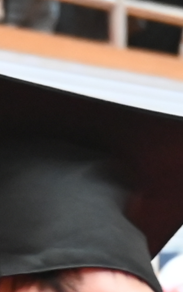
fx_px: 2947
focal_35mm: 369
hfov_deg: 3.6
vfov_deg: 5.6
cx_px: 128
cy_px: 599
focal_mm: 37
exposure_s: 1/125
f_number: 4
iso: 2800
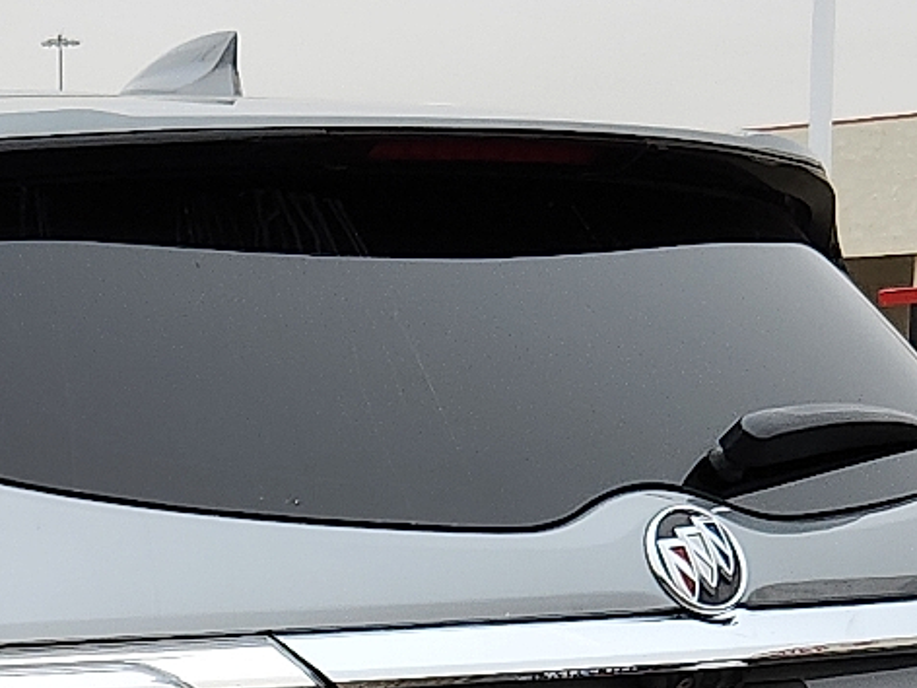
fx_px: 2066
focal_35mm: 78
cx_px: -33
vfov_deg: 17.2
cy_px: 1003
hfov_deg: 23.8
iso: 50
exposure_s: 1/500
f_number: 1.8
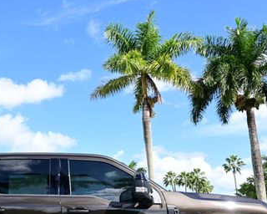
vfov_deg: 32.9
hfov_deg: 38.7
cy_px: 155
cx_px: 34
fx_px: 356
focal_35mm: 45
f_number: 7.1
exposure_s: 1/200
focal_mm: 16
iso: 100
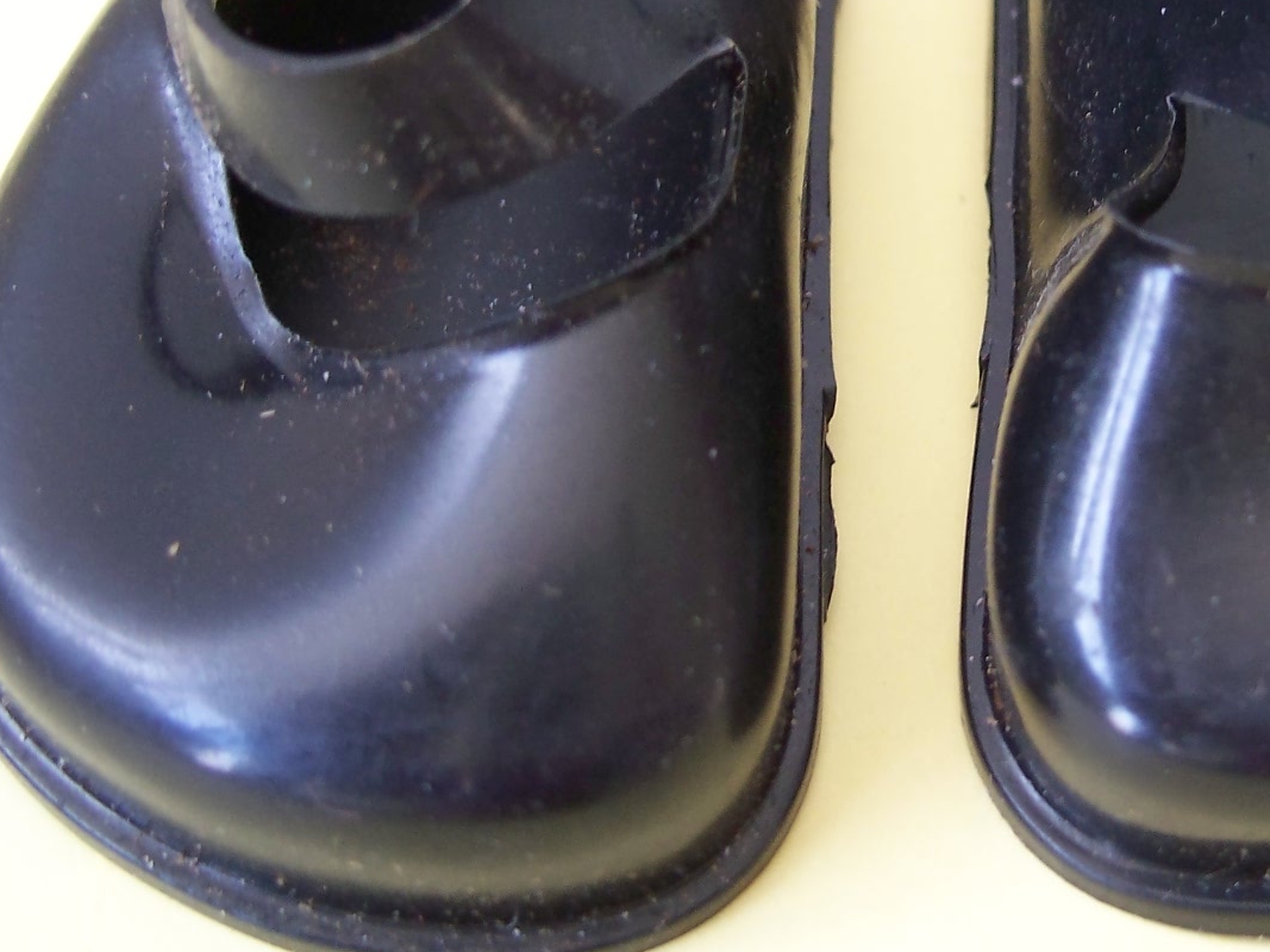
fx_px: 2605
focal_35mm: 71
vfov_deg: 20.5
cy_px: 192
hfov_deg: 26.9
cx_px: 1011
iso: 200
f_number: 2.8
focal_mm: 7.8
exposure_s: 1/15
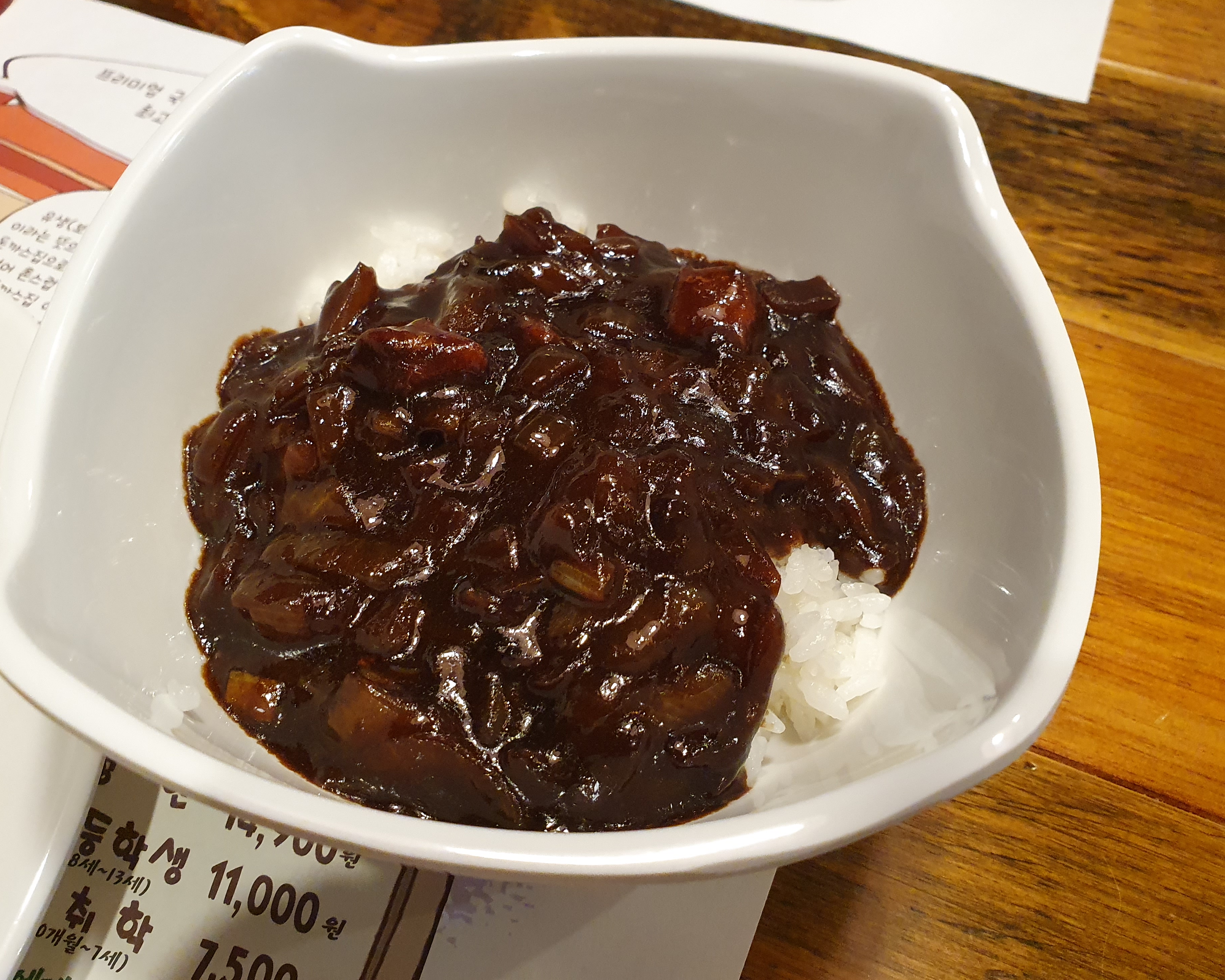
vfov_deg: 51.5
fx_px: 1015
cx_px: 636
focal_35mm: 28
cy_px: 476
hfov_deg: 62.2
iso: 640
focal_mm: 4.32
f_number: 2.4
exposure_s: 1/120
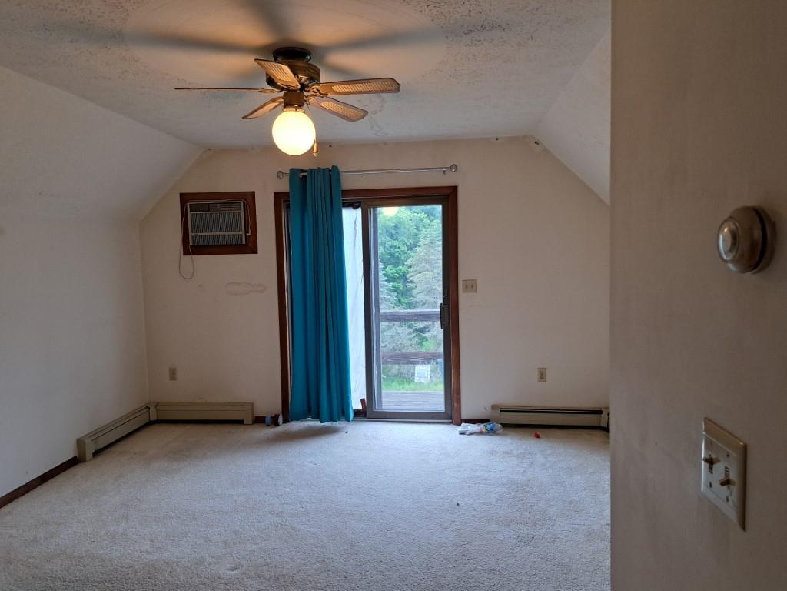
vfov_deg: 56.8
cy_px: 296
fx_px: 546
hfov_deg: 71.6
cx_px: 394
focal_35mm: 24
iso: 160
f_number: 1.8
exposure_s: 1/60
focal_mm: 5.23
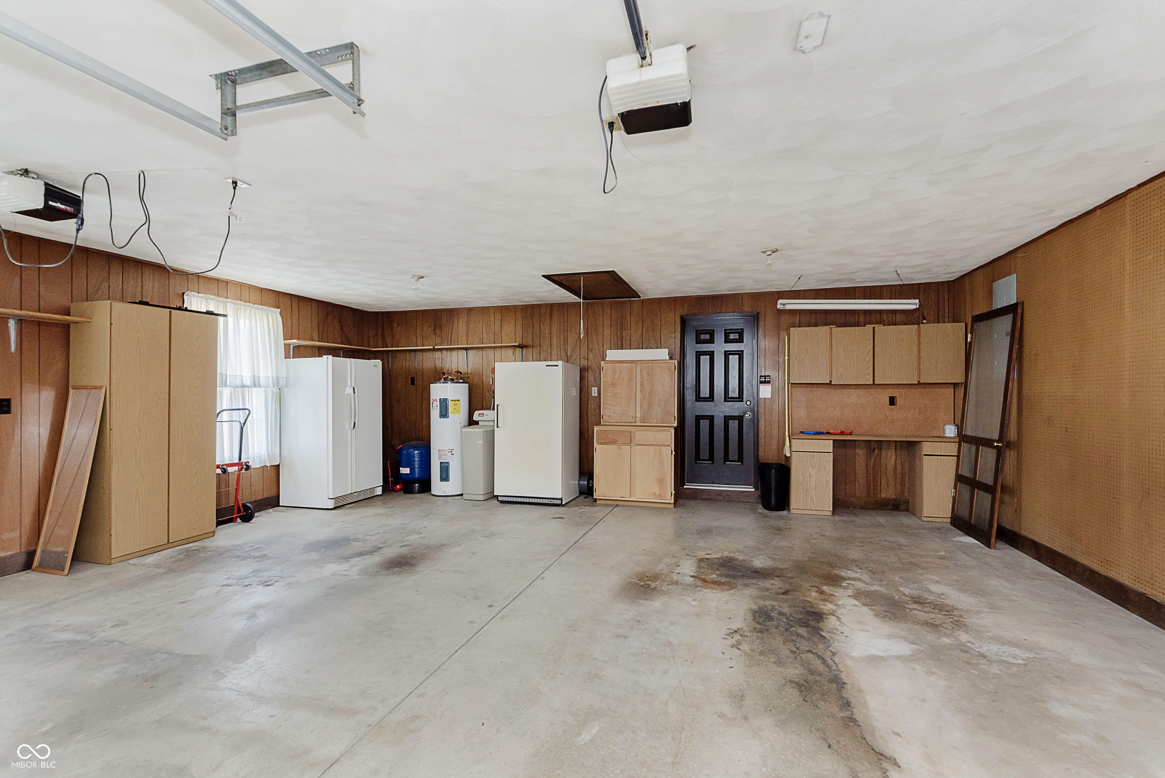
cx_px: 582
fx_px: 486
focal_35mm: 15
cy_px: 389
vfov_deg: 77.4
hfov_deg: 100.4
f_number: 5.6
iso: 320
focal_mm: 15
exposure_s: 1/30
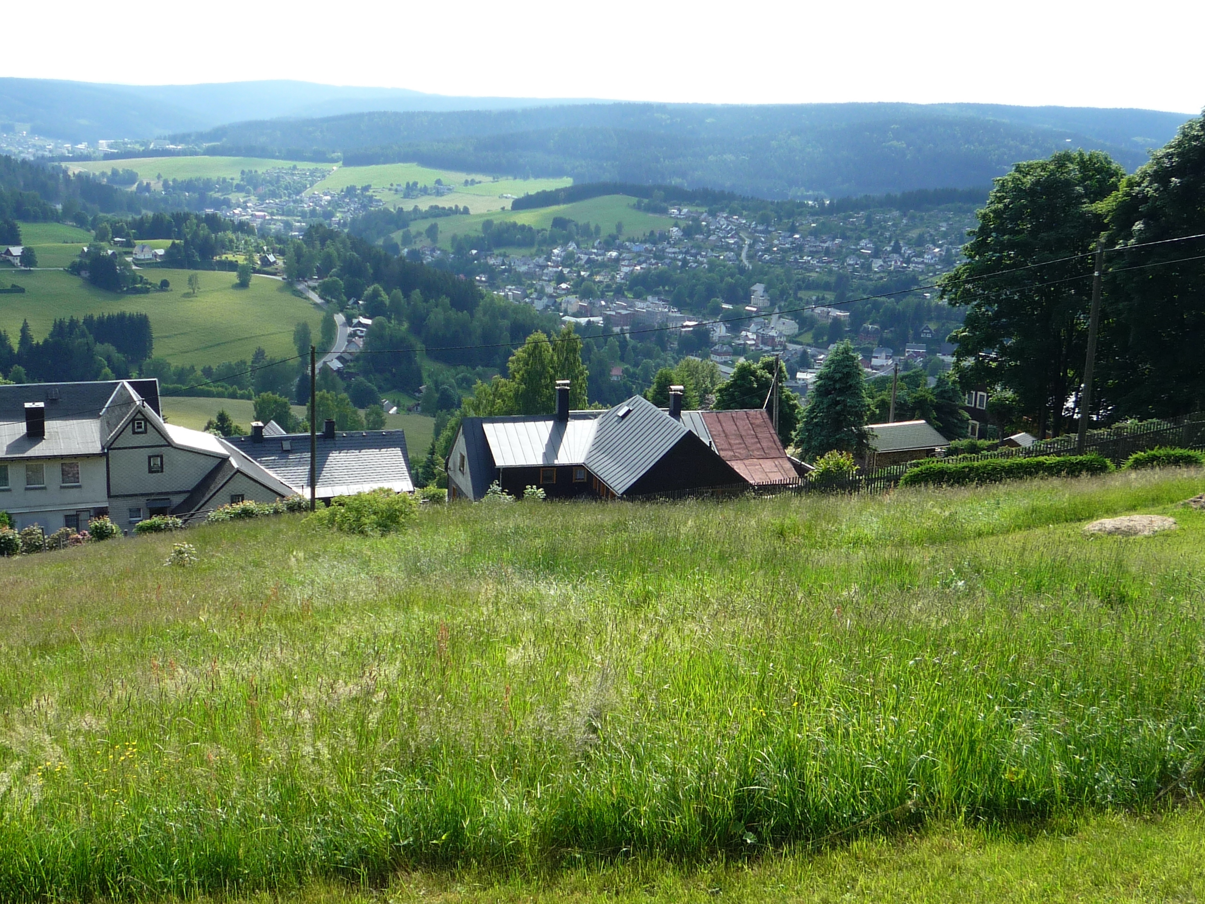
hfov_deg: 43.9
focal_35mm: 43
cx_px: 602
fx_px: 1497
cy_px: 452
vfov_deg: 33.6
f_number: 4
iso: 100
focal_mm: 5.3
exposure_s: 1/400
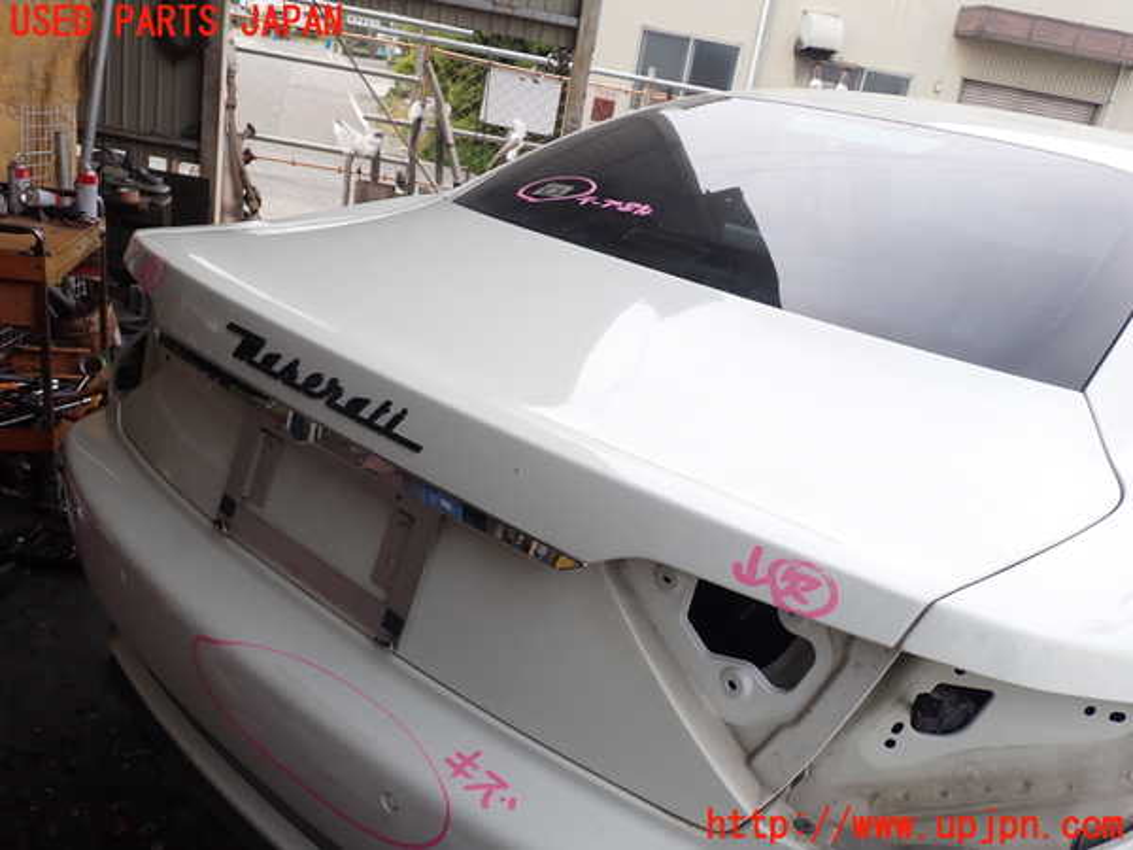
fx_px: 982
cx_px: 566
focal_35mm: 30
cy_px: 425
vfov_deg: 46.8
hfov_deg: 60.0
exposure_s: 1/400
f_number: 3.2
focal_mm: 5.4
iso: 100
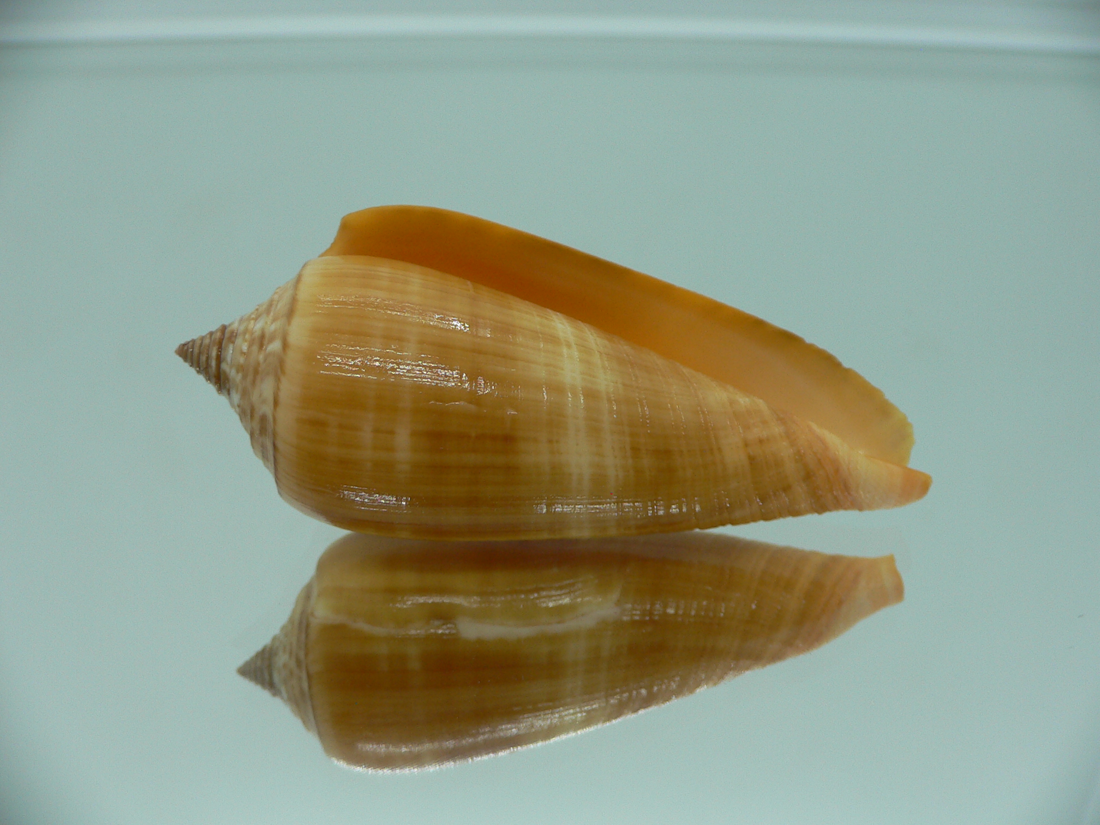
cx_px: 550
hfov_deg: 52.6
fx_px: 1112
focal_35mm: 35
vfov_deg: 40.7
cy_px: 412
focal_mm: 4.6
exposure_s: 1/60
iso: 80
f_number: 2.8
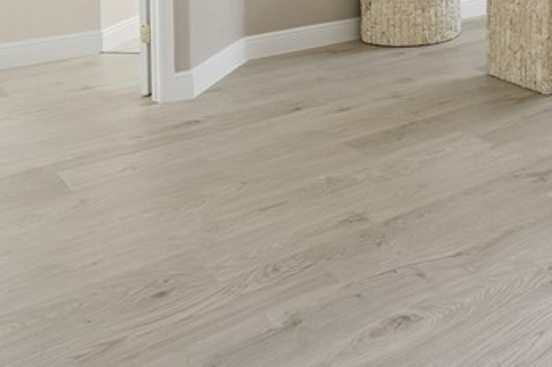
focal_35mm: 50
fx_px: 766
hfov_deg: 34.9
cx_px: 587
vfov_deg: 22.8
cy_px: -156
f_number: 9
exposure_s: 1/640
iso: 400
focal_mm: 16
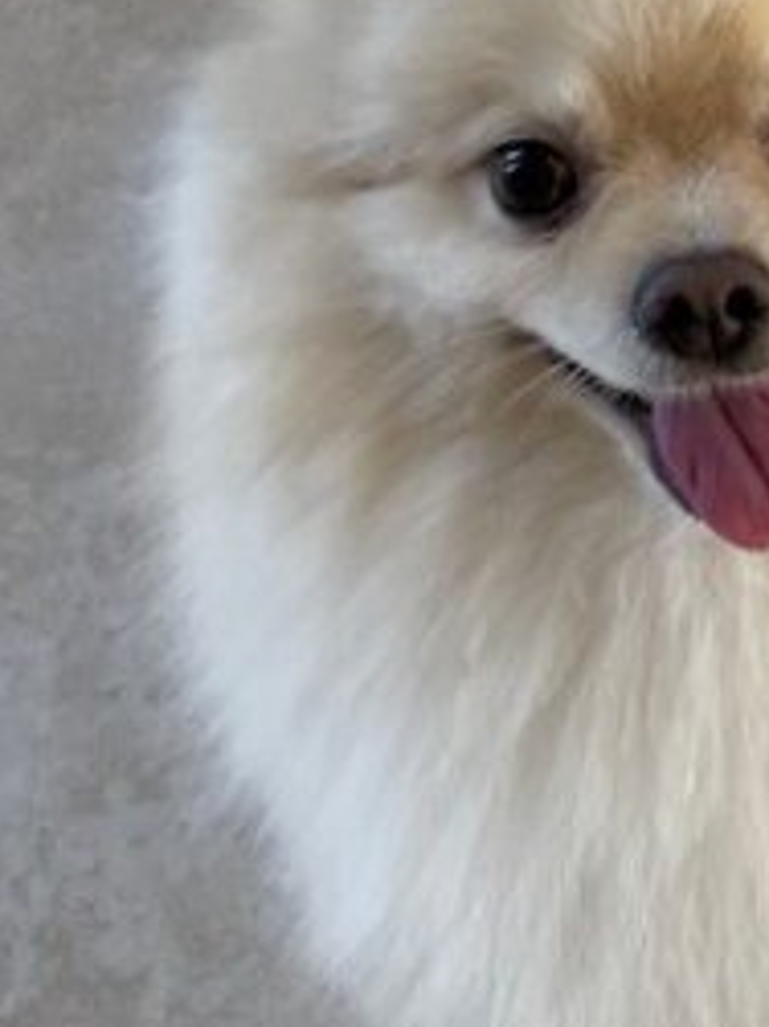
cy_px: 8
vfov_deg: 18.1
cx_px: 1010
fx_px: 3142
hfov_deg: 13.4
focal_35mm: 106
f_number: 1.6
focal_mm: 4.2
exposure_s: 1/121
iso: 50
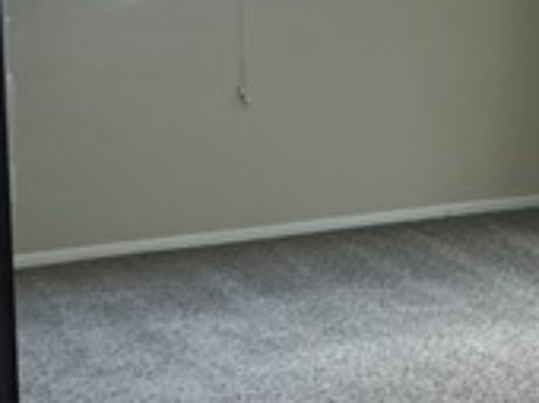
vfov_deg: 9.4
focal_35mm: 157
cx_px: 1151
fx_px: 2441
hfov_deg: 11.2
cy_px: 3
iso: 100
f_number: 1.6
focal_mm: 5.1
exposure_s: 1/120
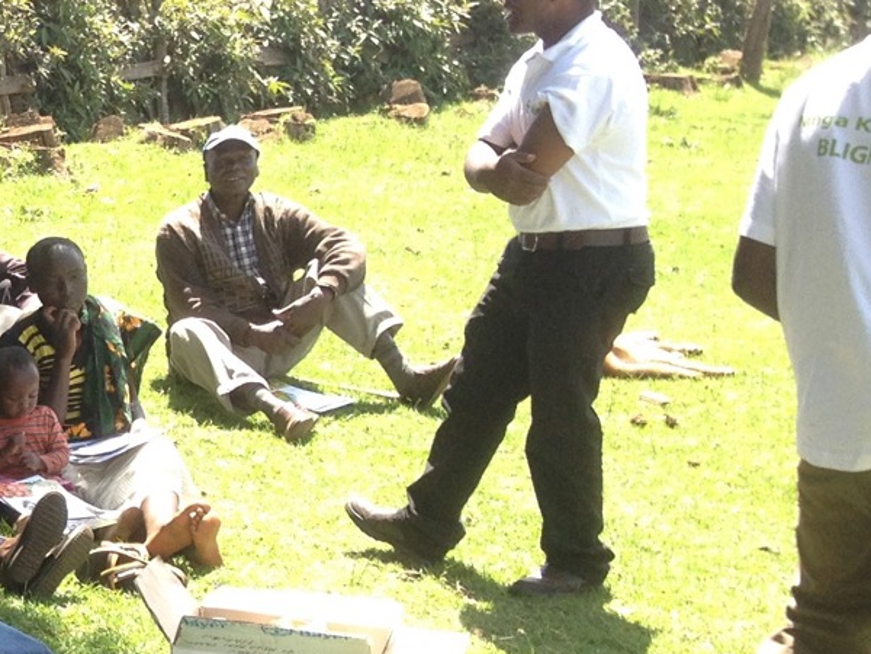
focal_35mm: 112
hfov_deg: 15.9
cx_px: -501
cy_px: 532
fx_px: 2818
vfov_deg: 13.2
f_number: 2.4
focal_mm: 4.28
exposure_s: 1/246
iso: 50
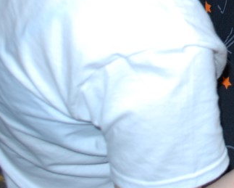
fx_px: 624
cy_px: -74
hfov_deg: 19.3
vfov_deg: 16.0
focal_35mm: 90
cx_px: 321
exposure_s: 1/60
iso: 200
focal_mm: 18
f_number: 3.8
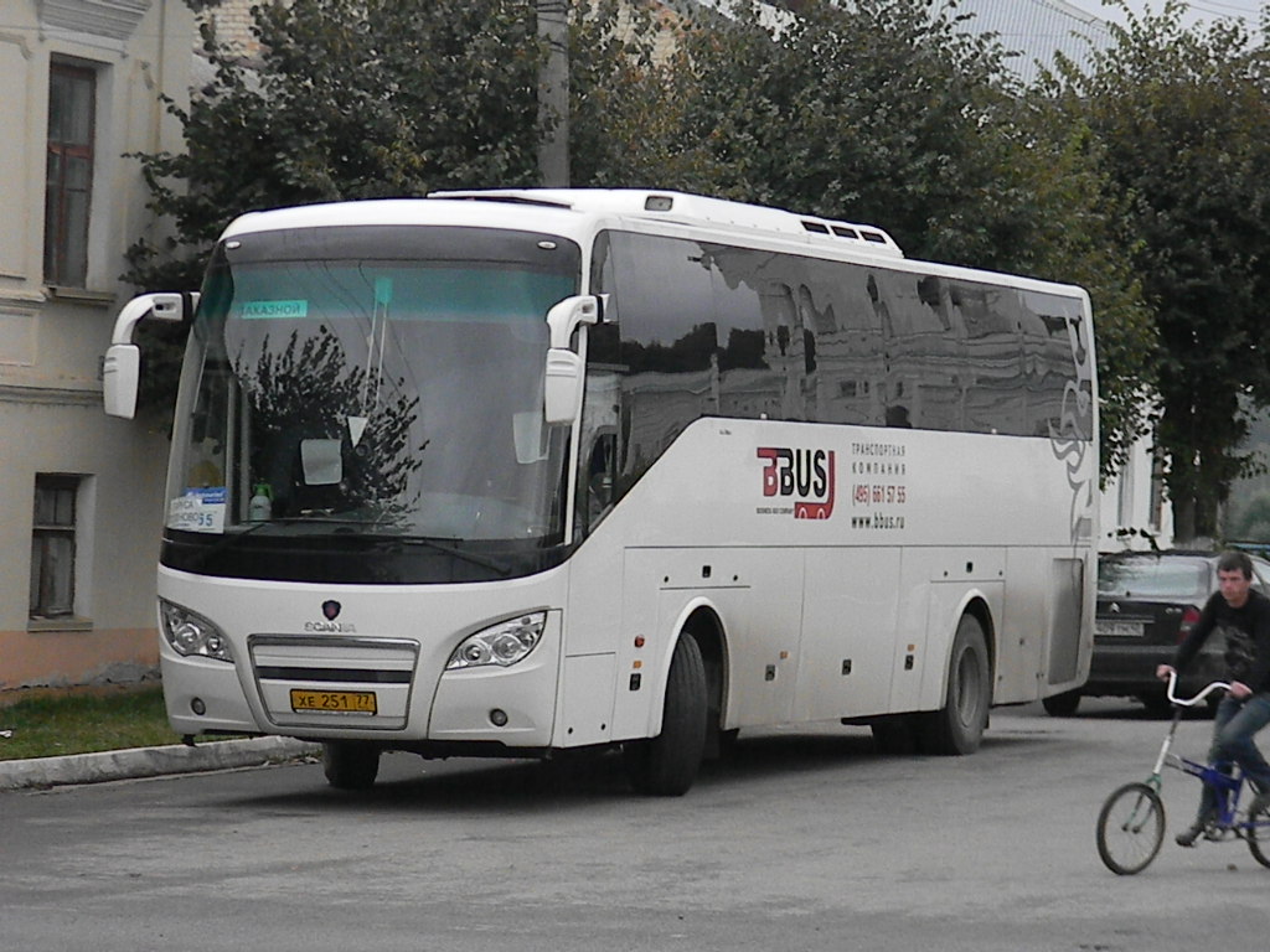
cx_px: 635
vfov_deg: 10.1
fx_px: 5393
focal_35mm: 147
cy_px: 476
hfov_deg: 13.4
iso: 640
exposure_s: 1/218
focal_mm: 26.8
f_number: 10
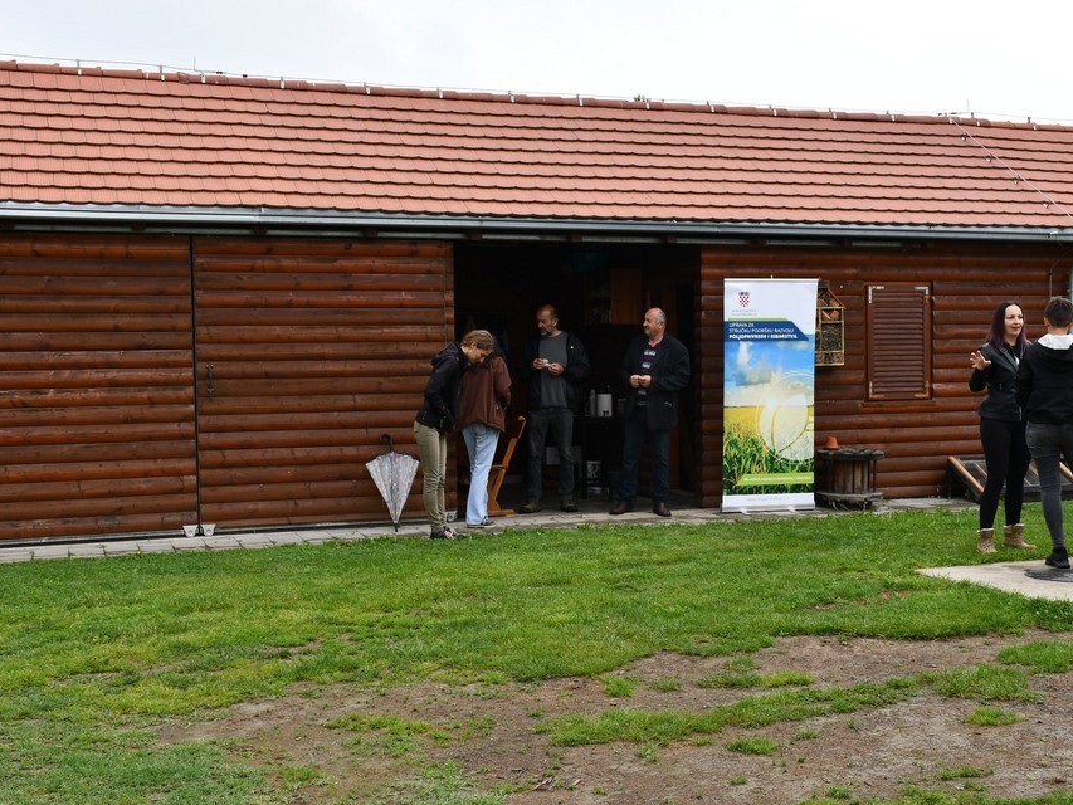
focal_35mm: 45
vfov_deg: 32.2
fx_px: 1395
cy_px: 407
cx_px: 620
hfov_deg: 42.0
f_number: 7.1
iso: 200
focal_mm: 26
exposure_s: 1/250
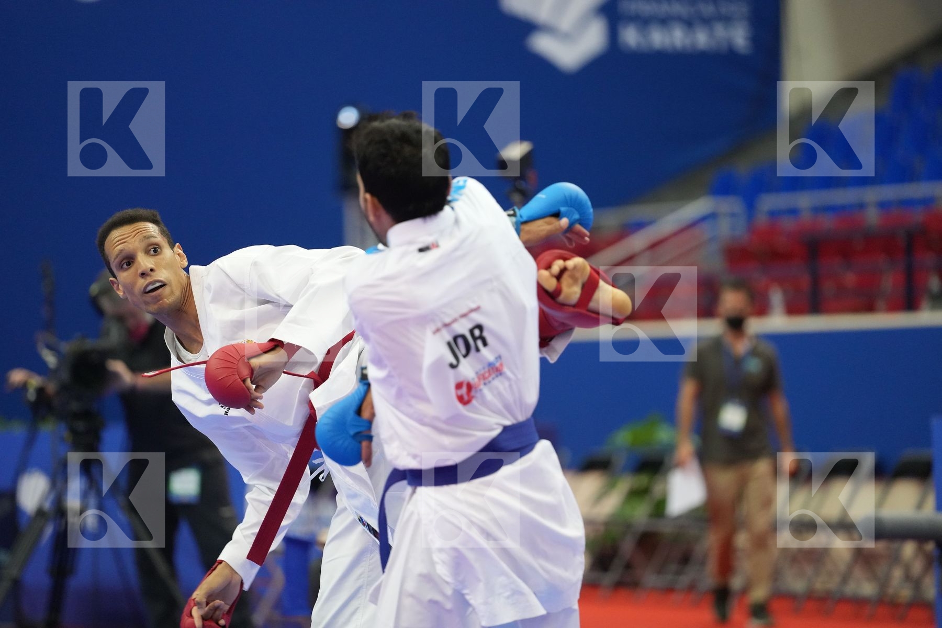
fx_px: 5233
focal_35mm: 200
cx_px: 471
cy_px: 314
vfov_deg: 6.9
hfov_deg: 10.3
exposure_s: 1/1000
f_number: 2.8
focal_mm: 200
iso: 4000
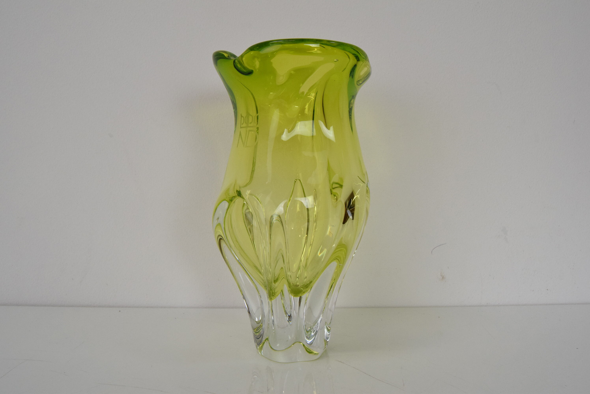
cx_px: 295
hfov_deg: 61.9
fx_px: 492
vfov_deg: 43.7
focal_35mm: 30
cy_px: 197
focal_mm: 20
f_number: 10
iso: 1600
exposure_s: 1/400
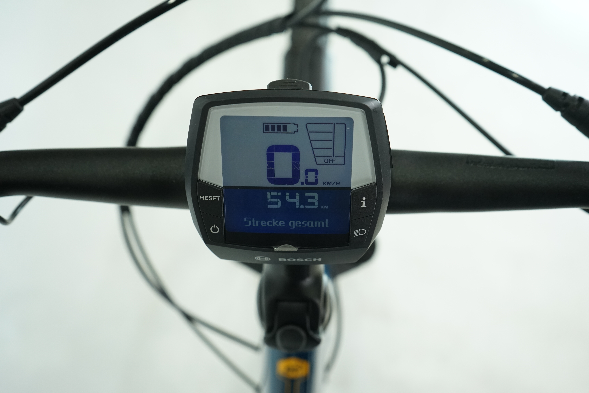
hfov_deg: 50.7
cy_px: 196
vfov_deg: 35.1
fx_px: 622
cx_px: 294
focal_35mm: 38
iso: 1600
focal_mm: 38
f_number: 5.6
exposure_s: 1/200
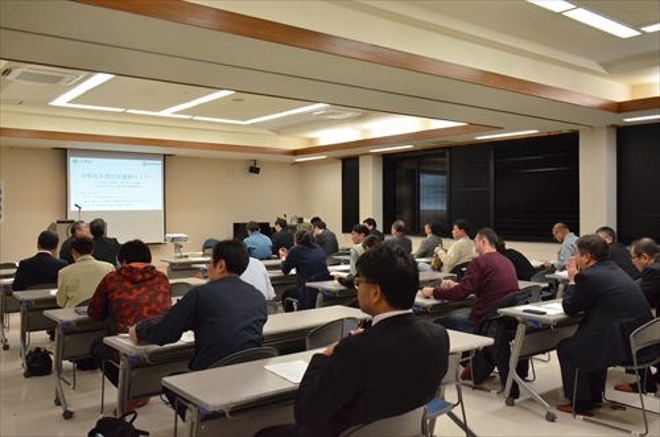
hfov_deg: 59.6
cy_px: 218
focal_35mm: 32
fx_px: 576
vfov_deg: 41.5
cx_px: 330
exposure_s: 1/320
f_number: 5.6
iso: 3200
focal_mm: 21
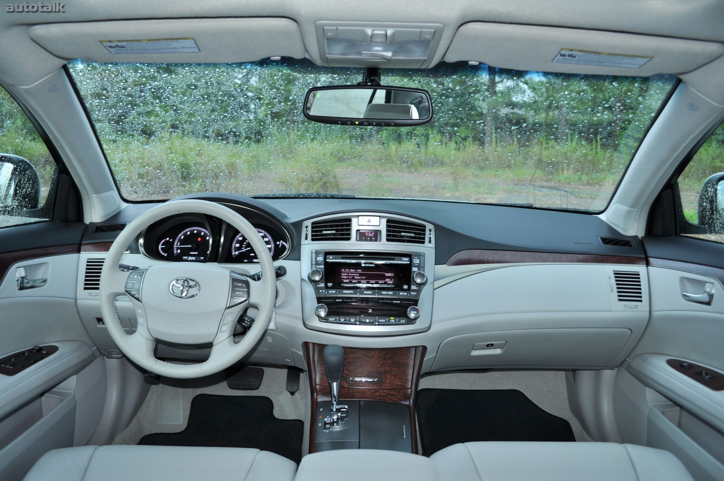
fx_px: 542
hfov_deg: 67.4
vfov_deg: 47.8
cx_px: 362
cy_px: 240
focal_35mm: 27
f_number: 3.5
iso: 200
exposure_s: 1/30
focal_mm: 18
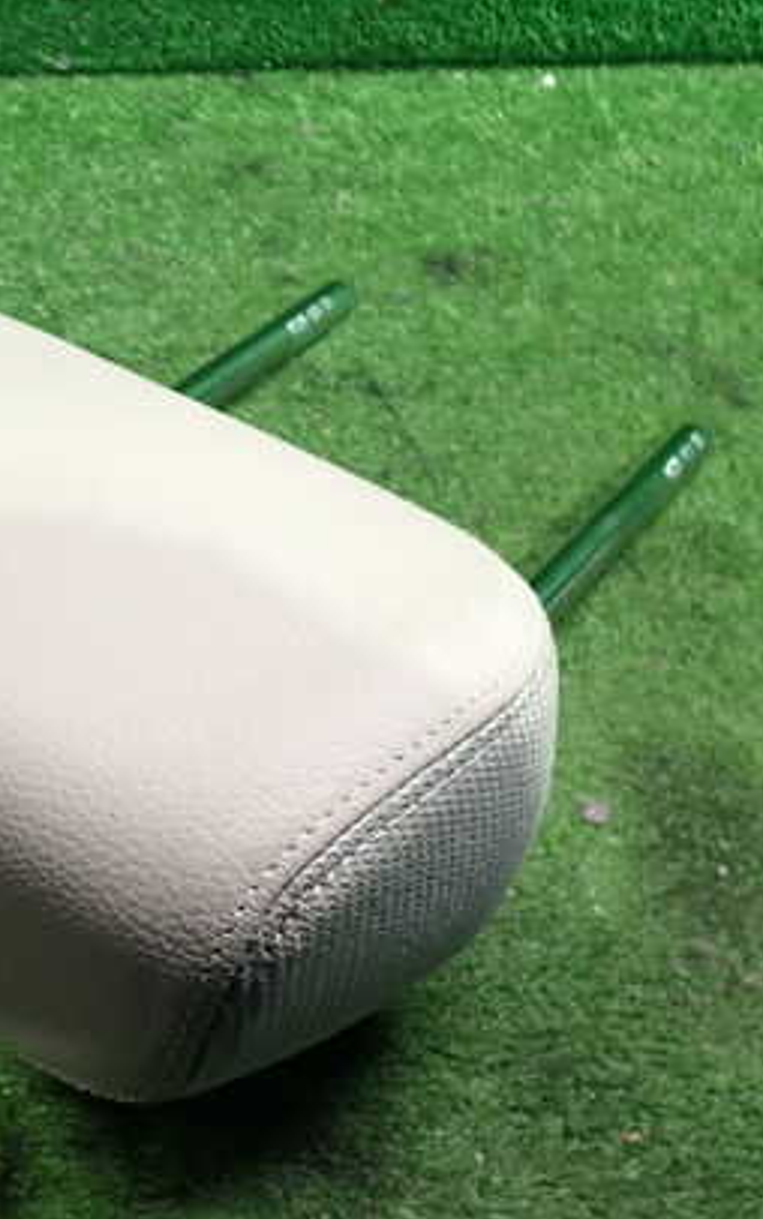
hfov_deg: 26.5
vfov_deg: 42.6
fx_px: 1563
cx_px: 78
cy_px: 625
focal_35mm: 47
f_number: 2.3
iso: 320
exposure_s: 1/30
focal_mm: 5.4
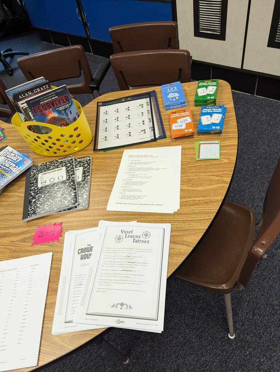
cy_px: 186
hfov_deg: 56.9
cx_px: 140
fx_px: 258
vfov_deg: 71.5
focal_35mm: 24
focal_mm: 6.81
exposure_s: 1/120
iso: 228
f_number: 1.85
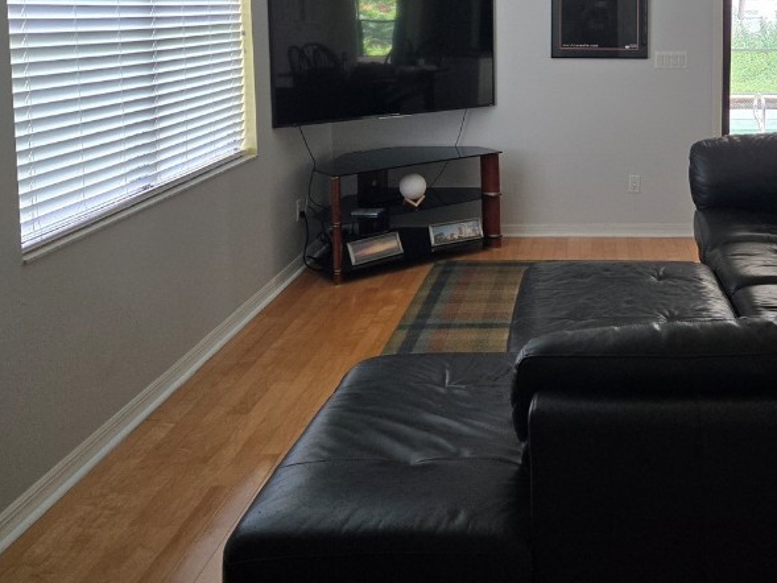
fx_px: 898
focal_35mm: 40
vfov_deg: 34.4
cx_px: 604
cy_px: 86
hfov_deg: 44.8
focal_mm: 5.4
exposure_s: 1/120
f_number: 1.8
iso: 250
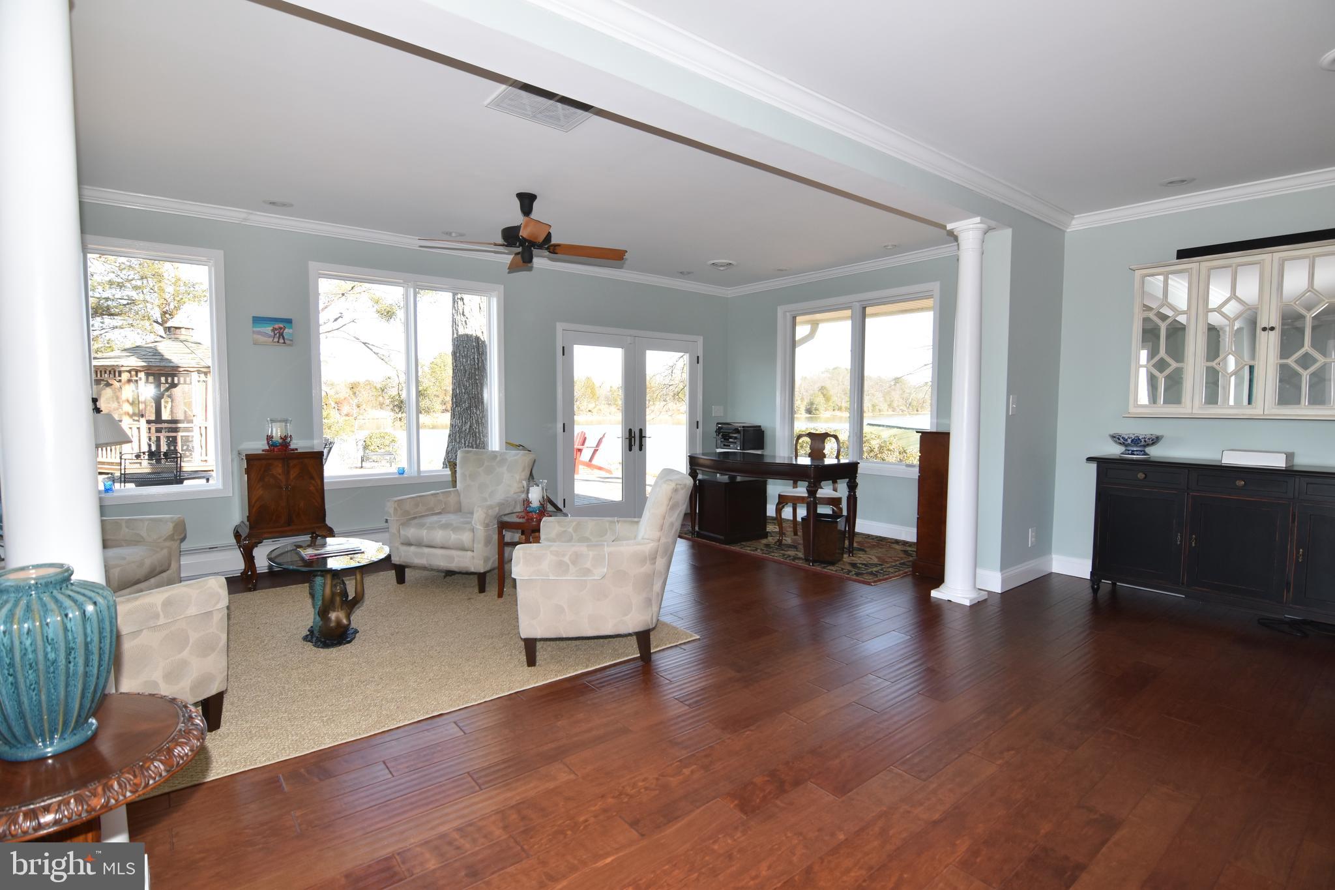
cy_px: 445
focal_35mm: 16
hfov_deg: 95.0
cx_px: 668
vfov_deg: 72.0
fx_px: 612
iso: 400
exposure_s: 1/125
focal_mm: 11
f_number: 5.6
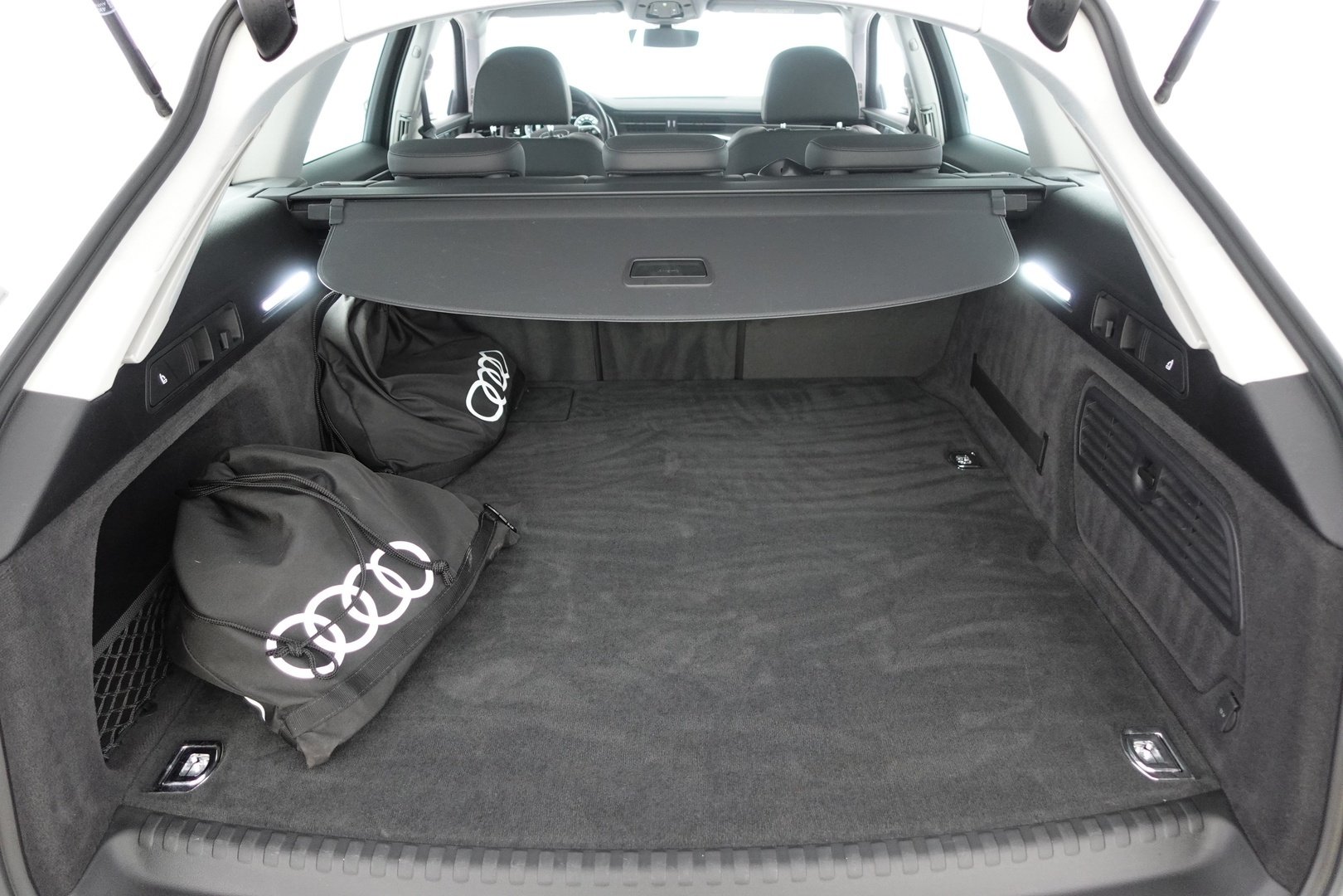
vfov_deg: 53.1
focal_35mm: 24
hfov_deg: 73.7
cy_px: 448
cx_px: 672
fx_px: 895
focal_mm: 9.4
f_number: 1.8
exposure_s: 1/20
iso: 800
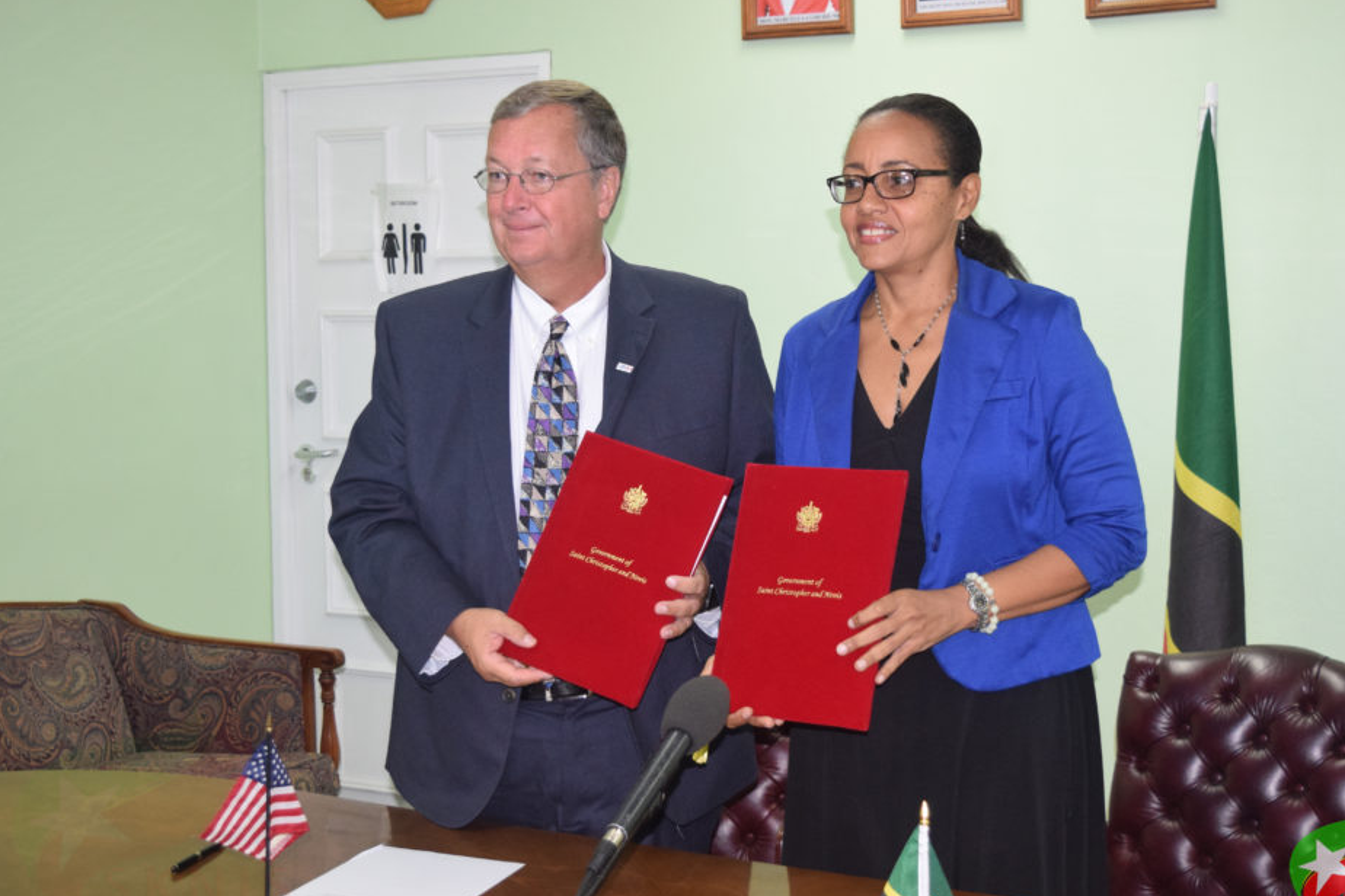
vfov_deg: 26.2
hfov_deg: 38.5
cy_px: 466
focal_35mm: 52
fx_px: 1926
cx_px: 741
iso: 1600
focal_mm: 31
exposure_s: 1/160
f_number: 5.6
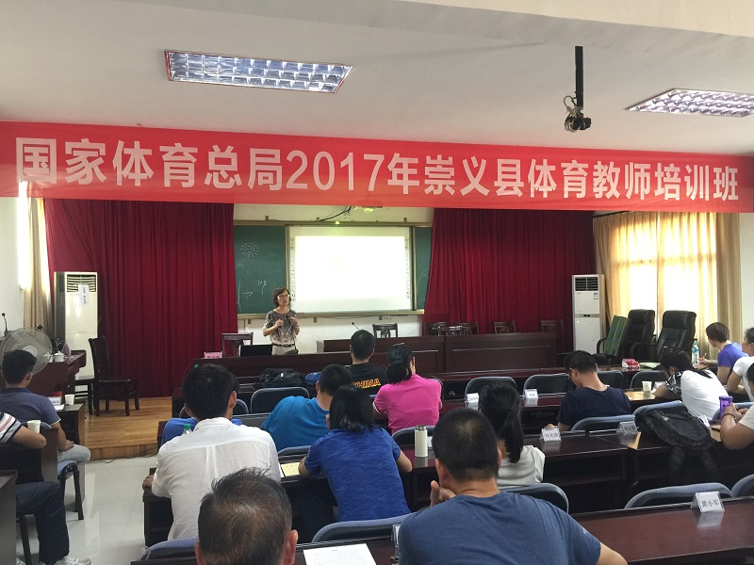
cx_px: 377
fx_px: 632
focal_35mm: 29
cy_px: 282
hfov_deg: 61.7
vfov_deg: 48.2
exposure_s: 1/17
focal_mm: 4.15
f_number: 2.2
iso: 100
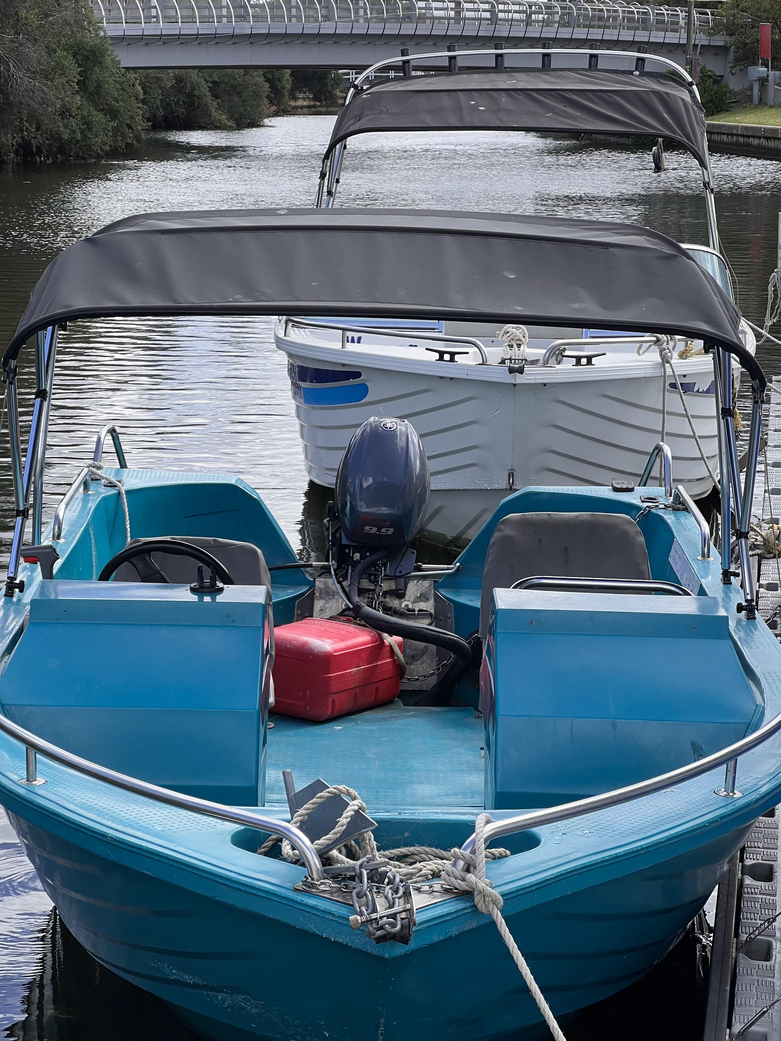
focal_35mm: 77
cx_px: 390
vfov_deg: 25.3
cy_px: 520
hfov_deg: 19.1
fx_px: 2316
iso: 32
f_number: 2.8
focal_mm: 9
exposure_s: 1/274
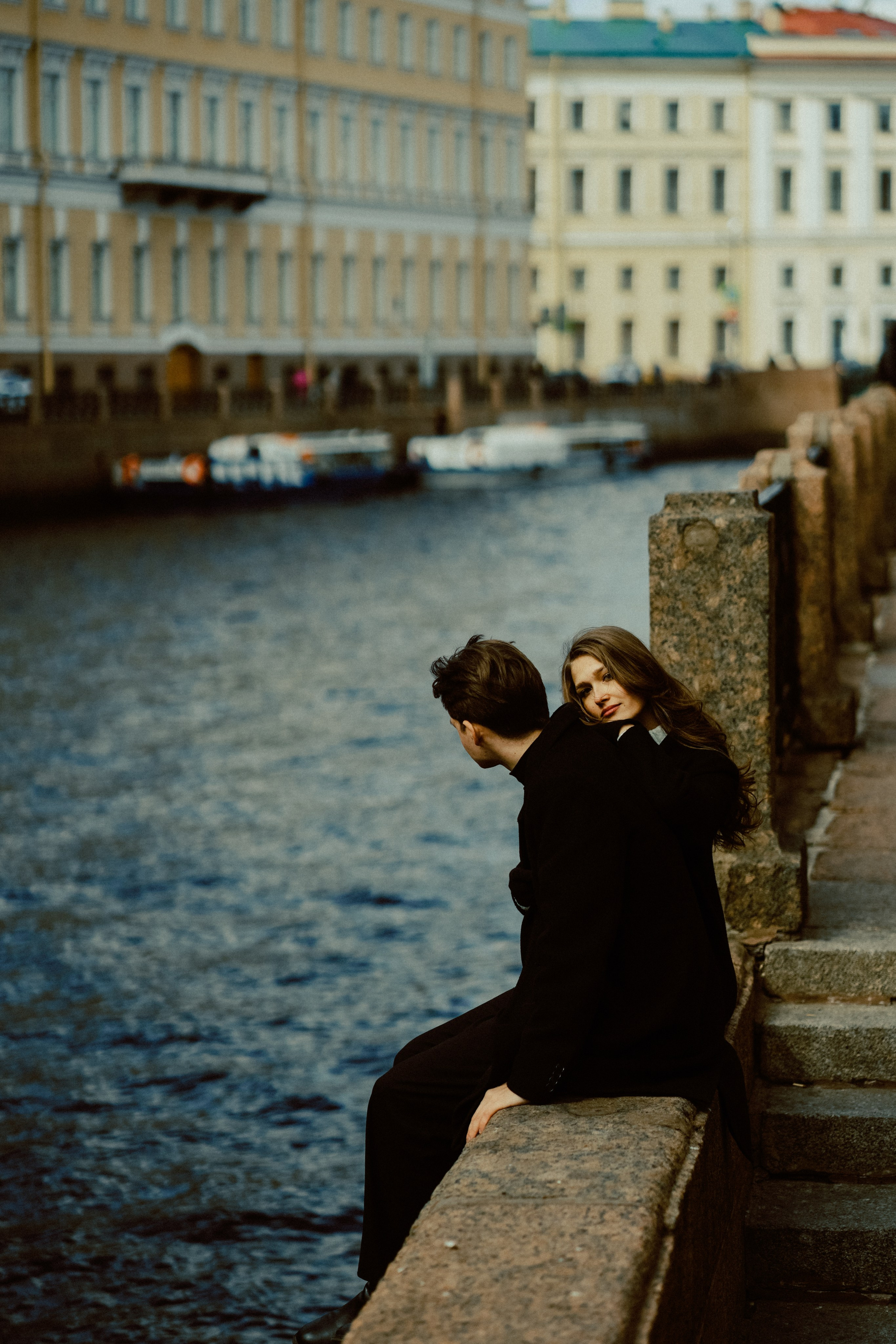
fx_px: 3173
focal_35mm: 85
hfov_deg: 16.1
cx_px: 448
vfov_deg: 23.9
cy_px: 672
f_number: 2.2
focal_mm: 85
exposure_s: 1/6400
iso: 125
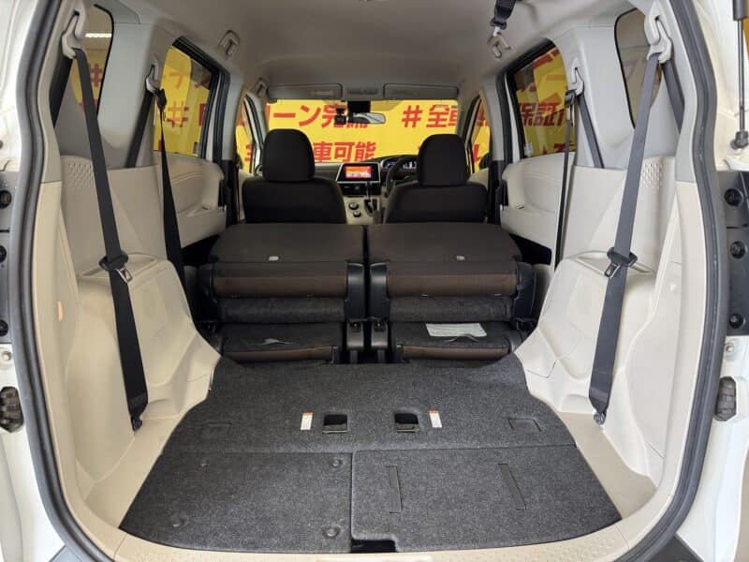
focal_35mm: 24
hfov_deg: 71.6
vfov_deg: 56.8
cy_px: 281
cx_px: 374
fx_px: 519
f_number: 1.78
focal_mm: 6.76
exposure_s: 1/100
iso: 200
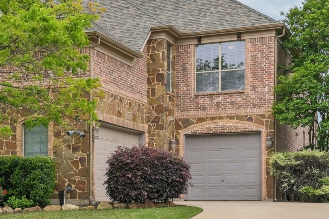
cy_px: 95
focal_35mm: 76
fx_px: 695
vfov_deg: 17.9
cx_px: 23
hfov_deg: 25.7
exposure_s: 1/640
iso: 400
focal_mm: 30
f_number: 8
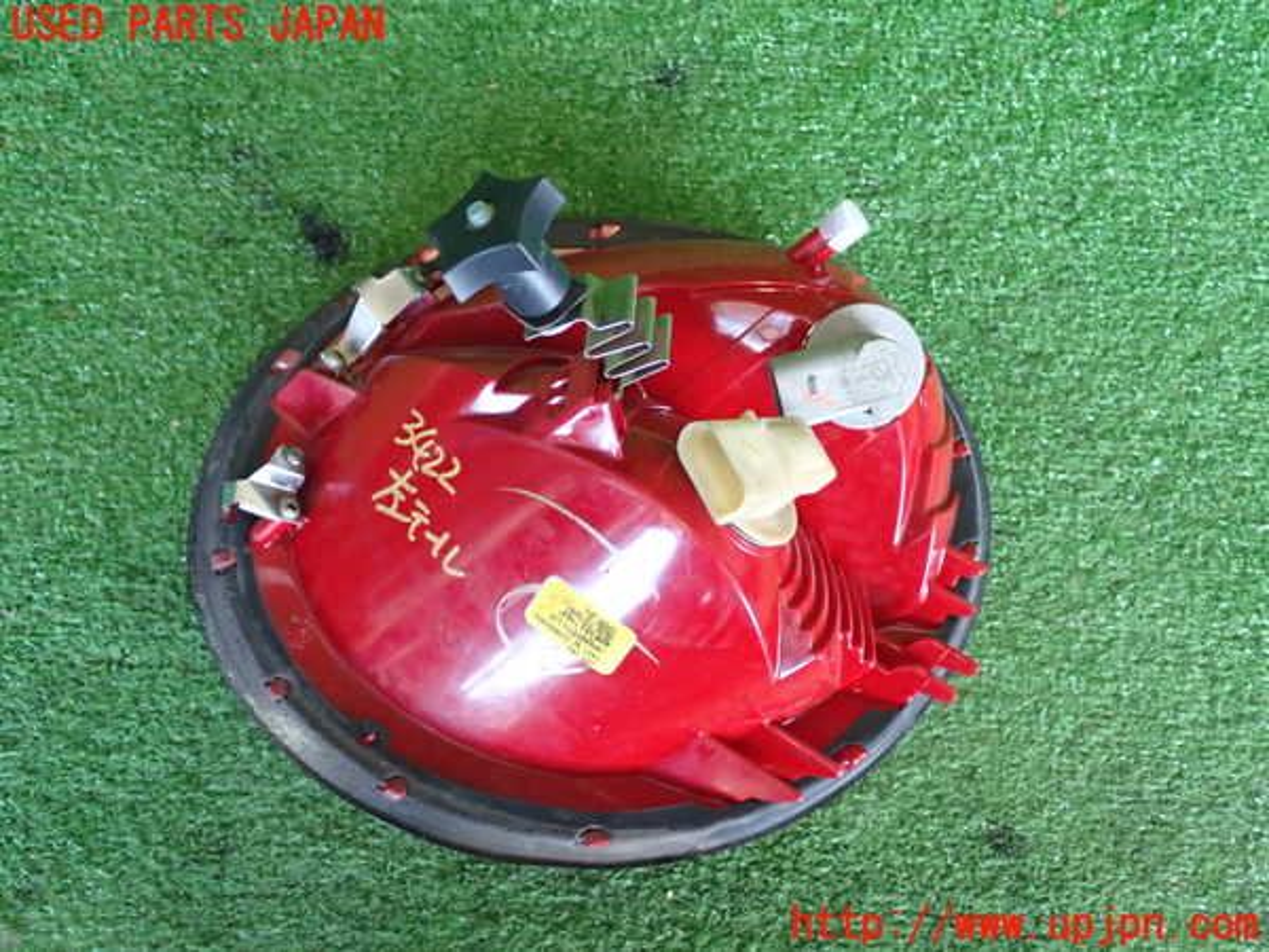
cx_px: 634
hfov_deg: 49.0
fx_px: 1393
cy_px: 476
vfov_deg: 37.7
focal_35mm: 38
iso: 500
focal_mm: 6.83
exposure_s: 1/40
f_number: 2.7
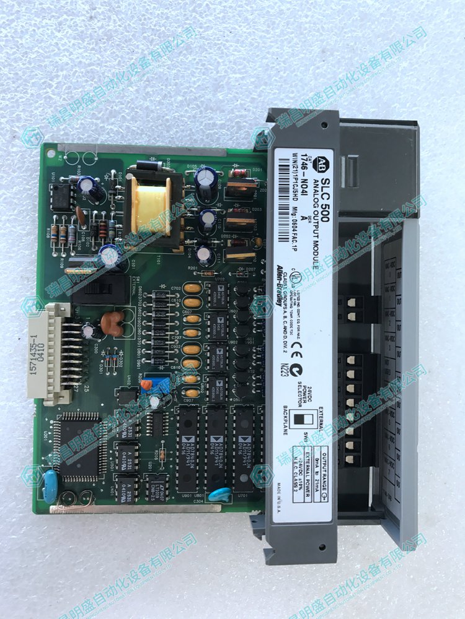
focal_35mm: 28
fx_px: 502
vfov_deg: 63.4
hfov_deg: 49.7
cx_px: 232
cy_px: 310
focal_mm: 3.99
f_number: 1.8
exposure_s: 1/50
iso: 32
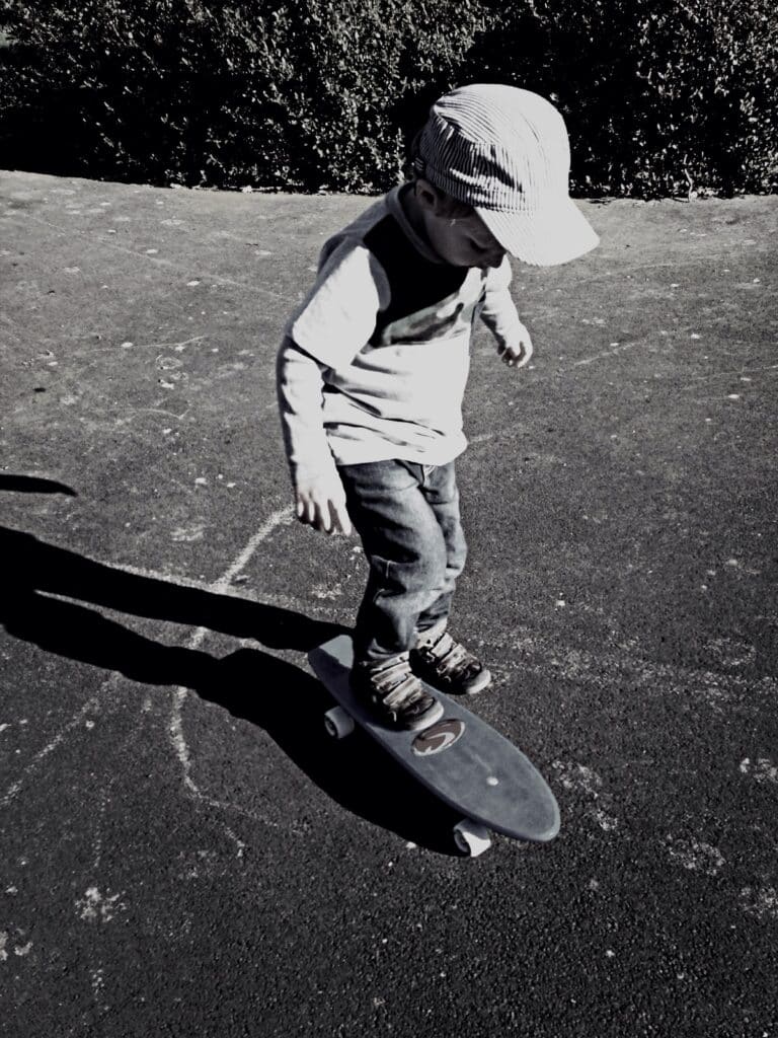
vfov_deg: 55.4
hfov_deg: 42.9
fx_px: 989
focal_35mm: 33
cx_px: 389
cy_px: 519
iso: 50
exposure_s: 1/723
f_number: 2.4
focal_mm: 4.12
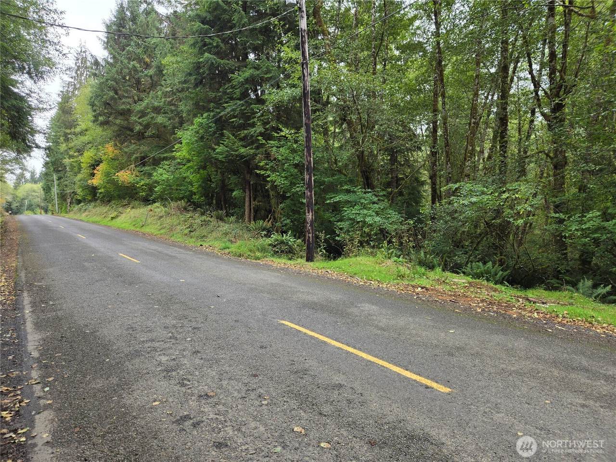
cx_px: 308
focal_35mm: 23
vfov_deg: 58.9
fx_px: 409
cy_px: 231
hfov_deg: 73.9
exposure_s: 1/180
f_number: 1.8
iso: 32
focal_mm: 5.4
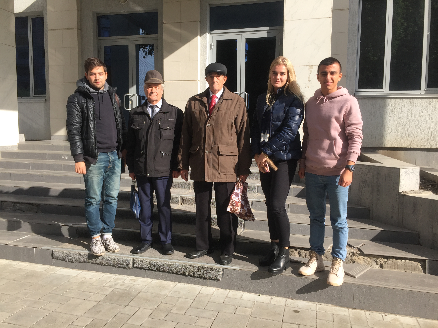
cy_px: 164
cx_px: 219
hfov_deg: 61.7
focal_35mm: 29
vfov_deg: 48.2
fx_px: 367
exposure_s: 1/1276
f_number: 2.2
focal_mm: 4.15
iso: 32
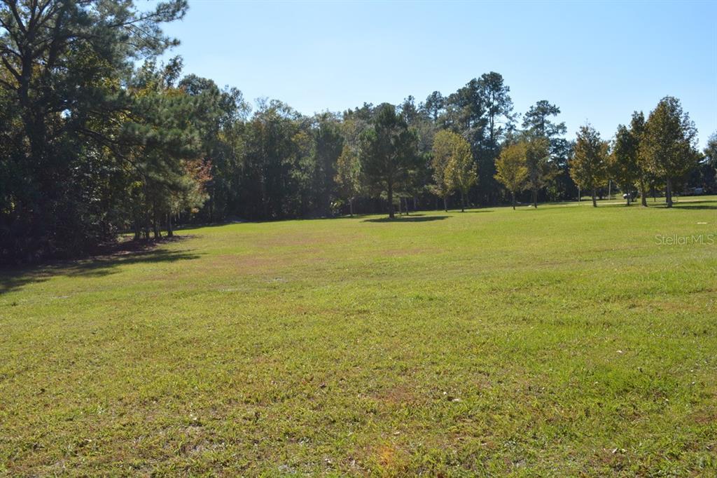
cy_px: 239
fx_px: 597
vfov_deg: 43.6
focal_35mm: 30
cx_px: 358
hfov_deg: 61.9
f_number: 8
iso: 125
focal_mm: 20
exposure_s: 1/250
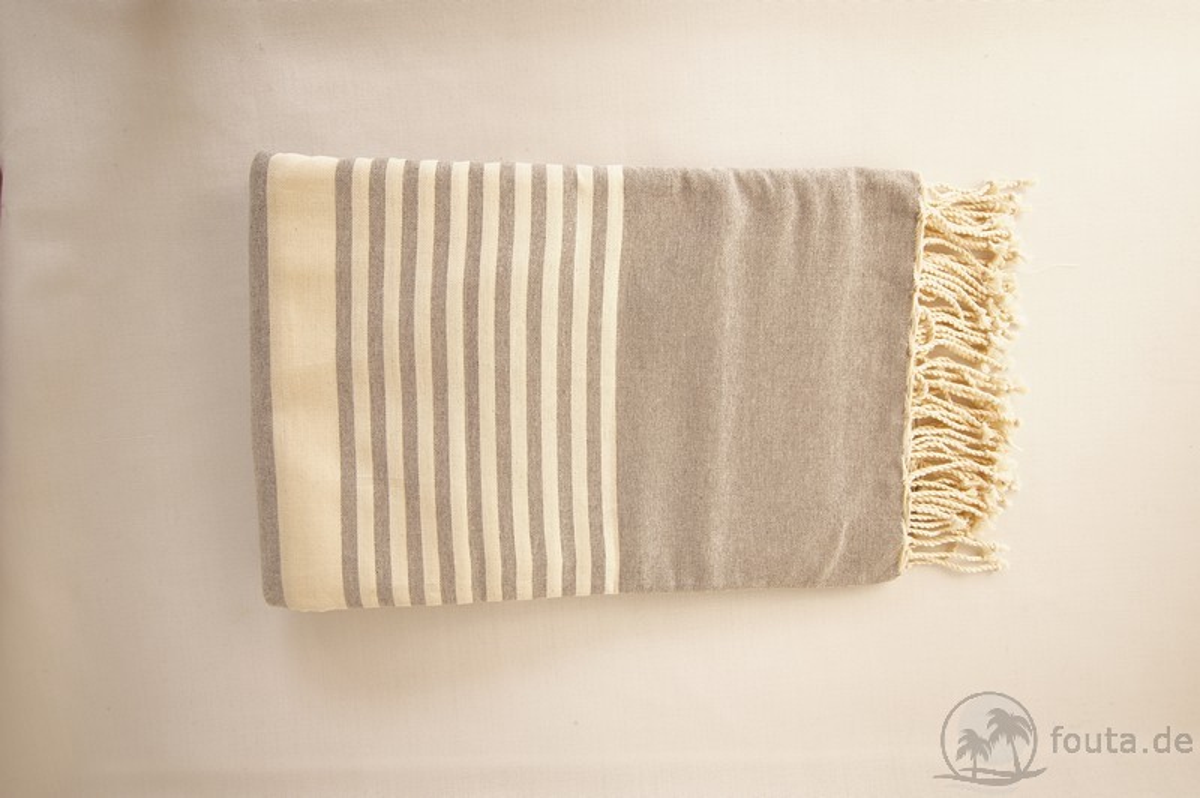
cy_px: 399
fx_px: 633
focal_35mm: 19
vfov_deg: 64.5
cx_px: 600
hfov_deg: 87.0
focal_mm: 13
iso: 100
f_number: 4
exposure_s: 1/10
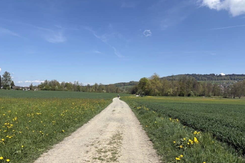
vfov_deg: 46.3
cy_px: 93
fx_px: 191
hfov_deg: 65.5
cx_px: 121
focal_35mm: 28
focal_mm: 5.96
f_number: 1.6
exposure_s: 1/4065
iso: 50
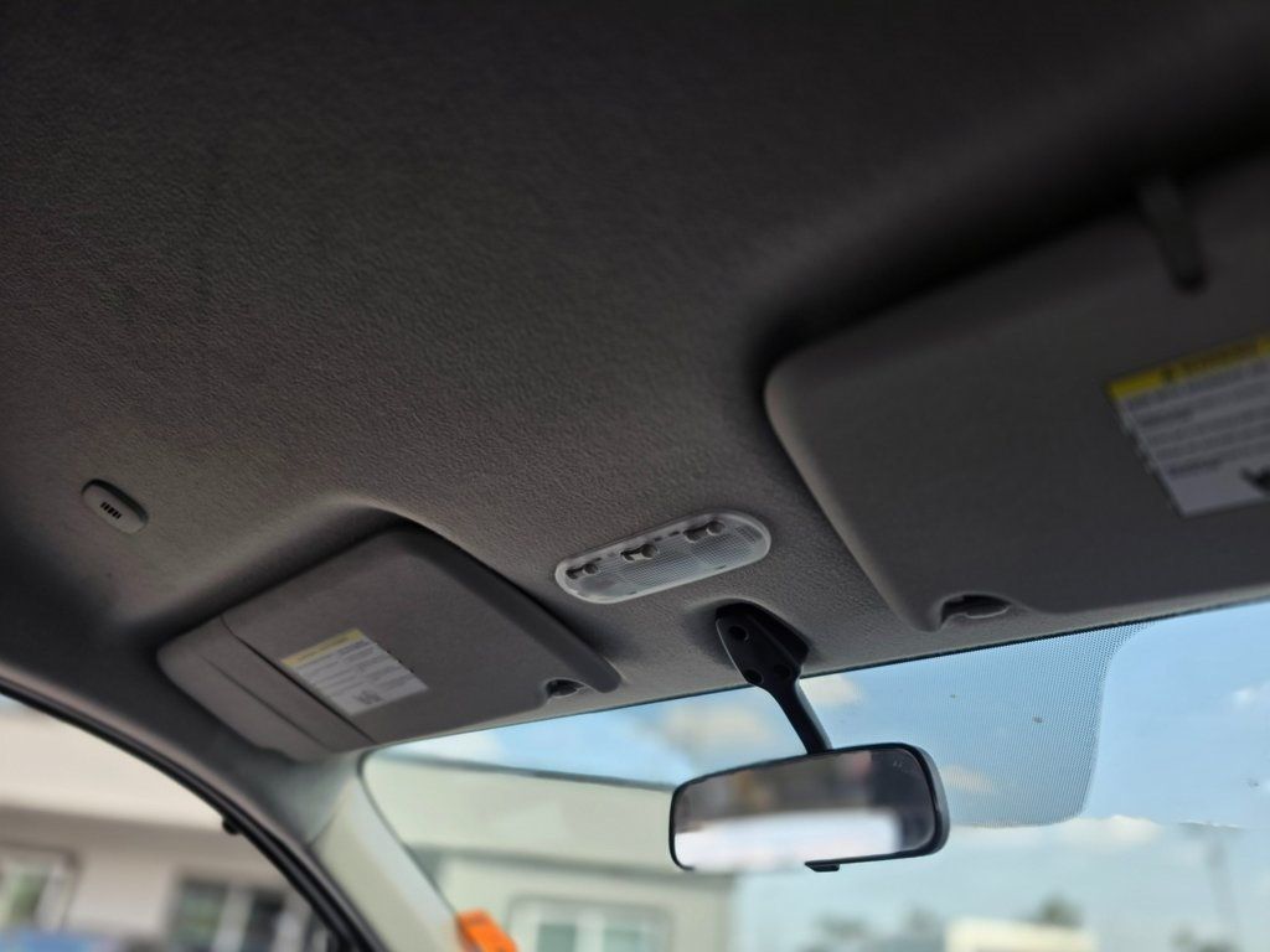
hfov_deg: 73.9
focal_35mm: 23
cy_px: 476
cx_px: 635
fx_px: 844
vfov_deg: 58.9
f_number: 1.7
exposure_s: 1/359
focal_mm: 6.3
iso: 25
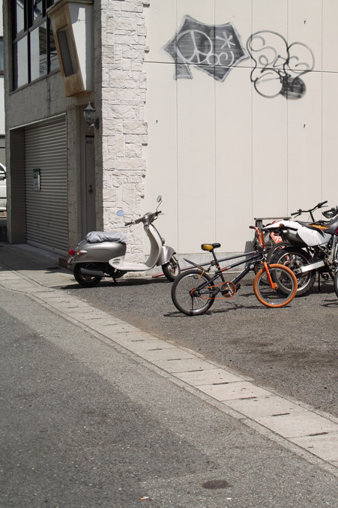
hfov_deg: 21.4
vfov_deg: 32.4
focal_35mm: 62
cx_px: 310
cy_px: 255
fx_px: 874
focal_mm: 24.2
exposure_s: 1/1600
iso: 100
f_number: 2.8
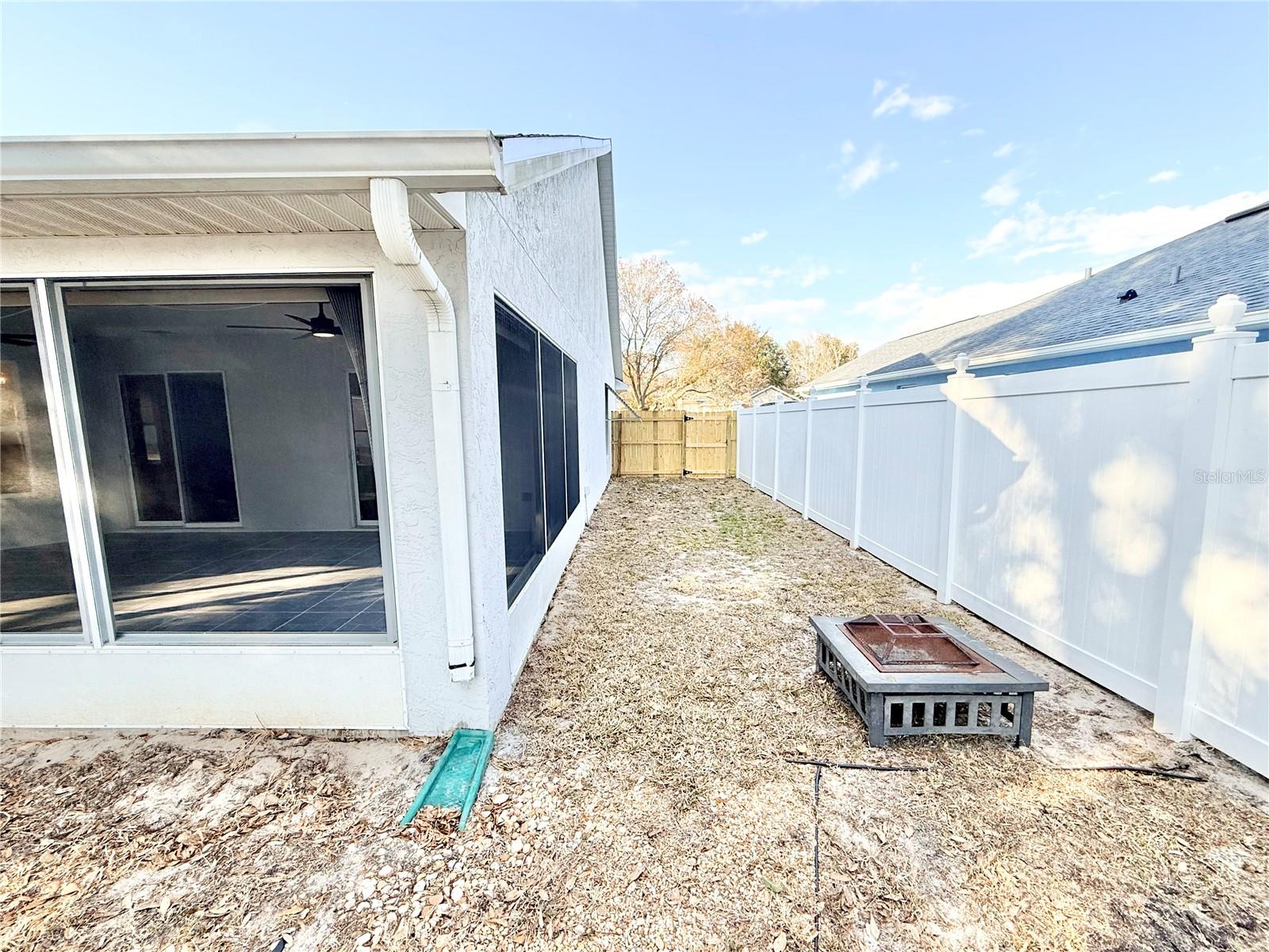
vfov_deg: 85.7
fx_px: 513
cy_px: 476
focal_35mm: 14
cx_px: 634
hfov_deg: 102.1
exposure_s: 1/518
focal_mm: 2.22
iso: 64
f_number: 2.2
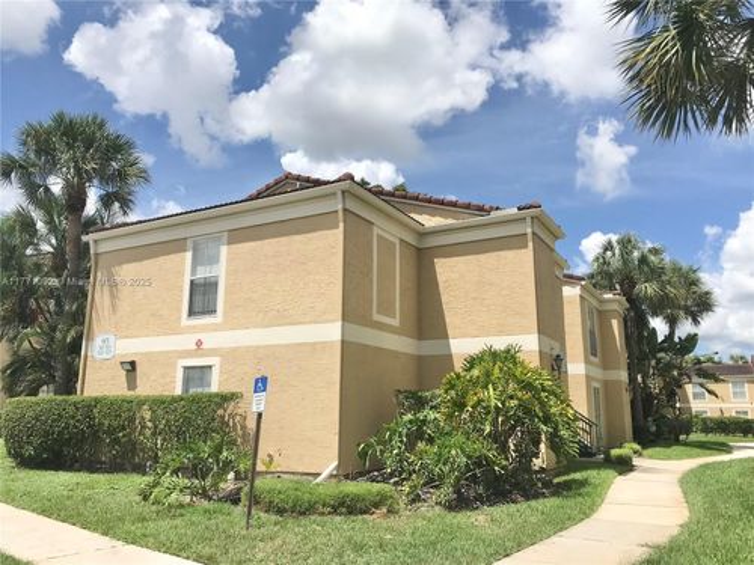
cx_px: 377
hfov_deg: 63.4
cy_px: 282
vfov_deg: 49.7
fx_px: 610
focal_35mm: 28
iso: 20
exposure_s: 1/3831
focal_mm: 3.99
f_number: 1.8
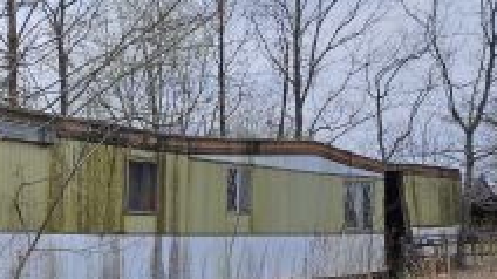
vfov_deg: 20.2
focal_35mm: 59
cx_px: -5
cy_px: 210
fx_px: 777
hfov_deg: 32.5
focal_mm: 5.4
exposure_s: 1/2635
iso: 25
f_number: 1.8
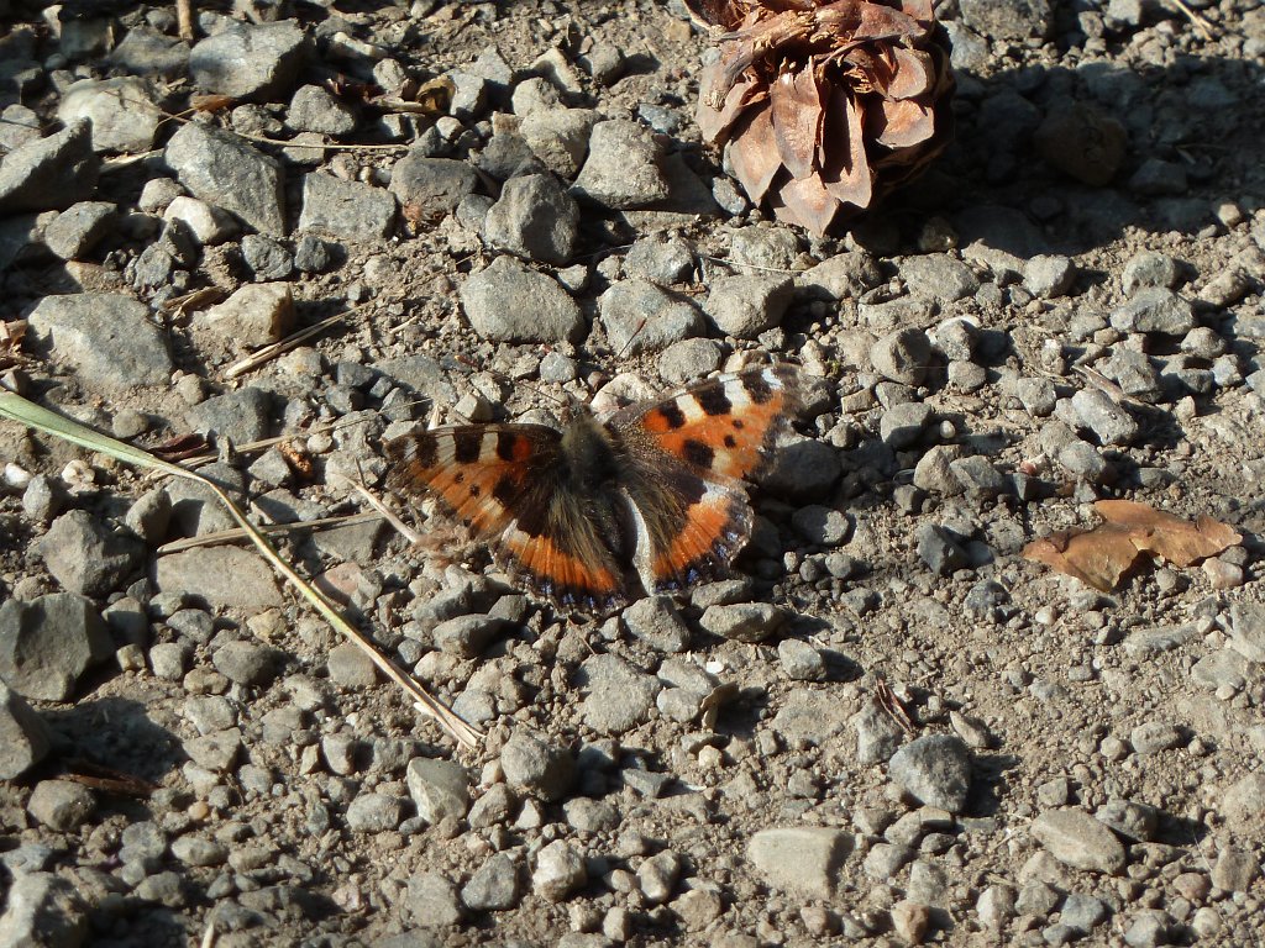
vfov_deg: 3.7
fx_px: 14581
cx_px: 632
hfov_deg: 5.0
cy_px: 474
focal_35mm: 399
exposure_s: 1/200
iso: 80
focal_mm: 49.2
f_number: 4.9
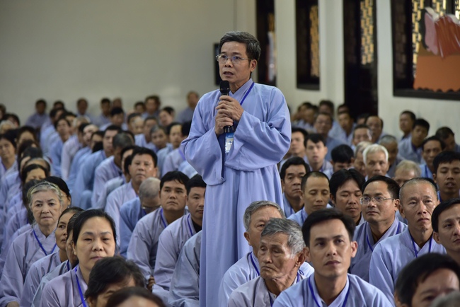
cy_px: 154
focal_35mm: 120
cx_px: 230
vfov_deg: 11.4
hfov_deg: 17.1
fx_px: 1534
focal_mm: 120
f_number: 4
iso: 1000
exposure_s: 1/50
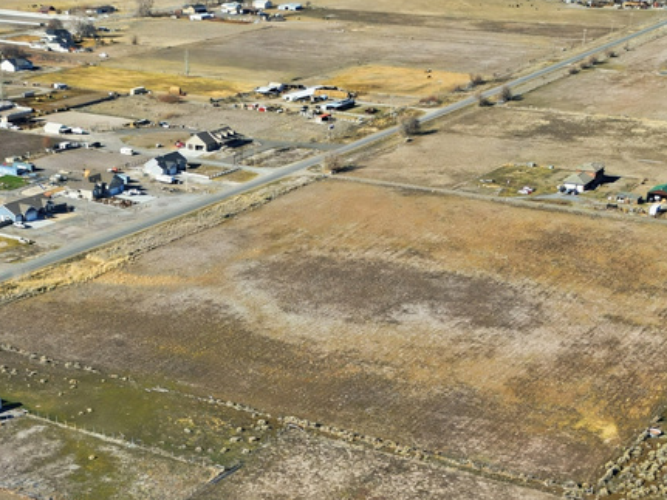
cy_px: 568
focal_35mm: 57
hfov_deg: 33.6
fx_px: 1098
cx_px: 254
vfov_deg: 23.8
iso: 100
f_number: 1.7
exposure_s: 1/3000
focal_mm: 6.7
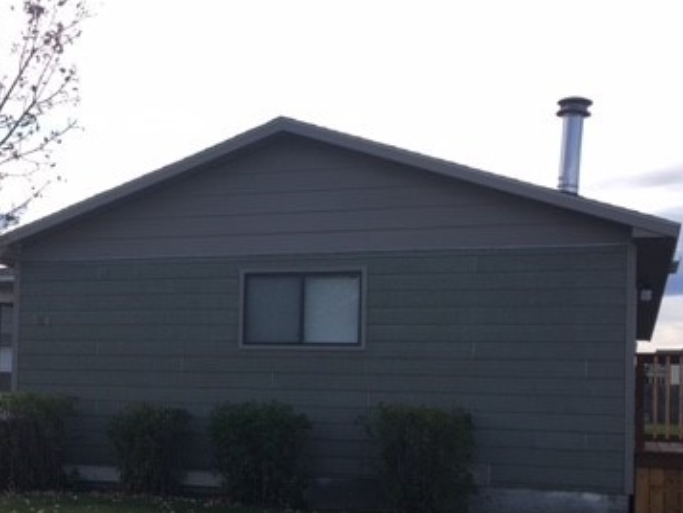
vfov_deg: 27.8
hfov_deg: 36.5
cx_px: 235
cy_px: 354
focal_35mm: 52
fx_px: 1026
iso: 25
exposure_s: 1/1012
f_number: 2.2
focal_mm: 4.15
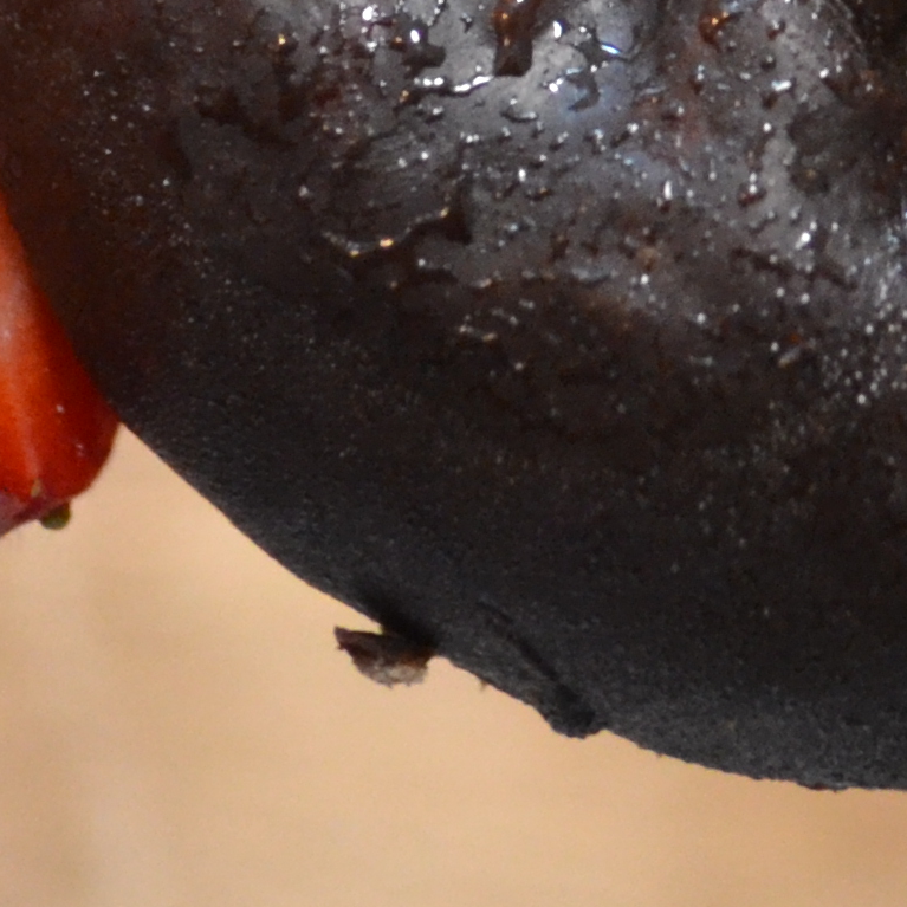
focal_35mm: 245
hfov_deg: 7.0
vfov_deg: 7.0
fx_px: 7263
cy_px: -633
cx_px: 1350
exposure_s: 1/60
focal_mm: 32
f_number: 4.8
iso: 1400
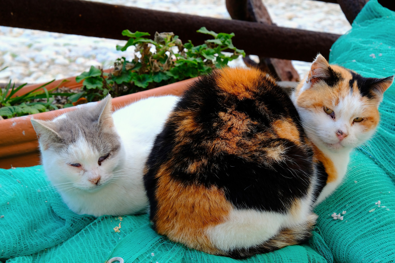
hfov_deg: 24.5
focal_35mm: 83
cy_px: 132
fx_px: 911
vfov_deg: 16.5
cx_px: 198
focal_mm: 55
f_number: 10
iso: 400
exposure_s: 1/30
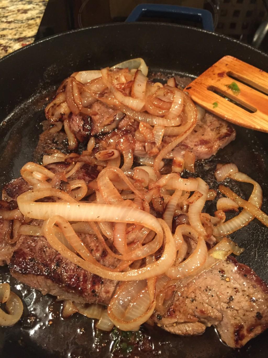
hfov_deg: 48.2
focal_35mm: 29
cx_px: 134
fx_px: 299
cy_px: 179
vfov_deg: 61.7
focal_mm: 4.15
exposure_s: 1/17
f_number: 2.2
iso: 250
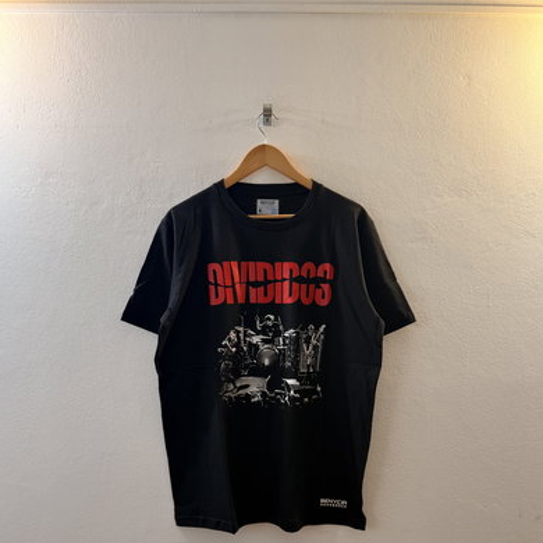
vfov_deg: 54.9
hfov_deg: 55.6
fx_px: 515
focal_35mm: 29
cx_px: 270
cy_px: 345
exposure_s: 1/121
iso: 125
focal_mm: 6.76
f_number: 1.78
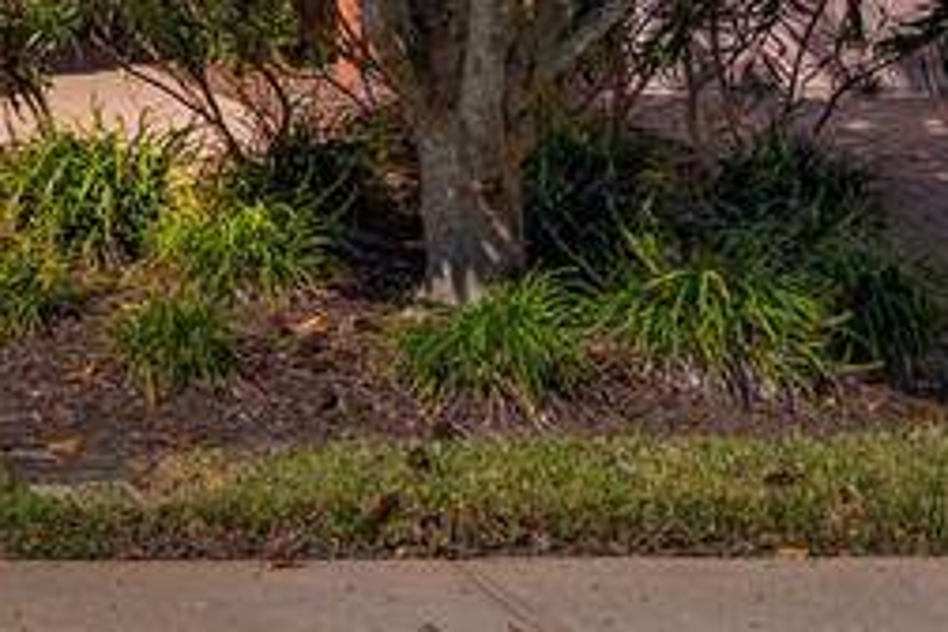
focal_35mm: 142
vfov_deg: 9.1
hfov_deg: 13.2
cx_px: -696
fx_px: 3739
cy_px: -643
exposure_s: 1/8000
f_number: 4
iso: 800
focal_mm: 35
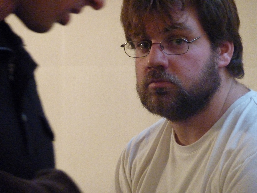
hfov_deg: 6.6
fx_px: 2227
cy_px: 96
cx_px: 128
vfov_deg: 5.0
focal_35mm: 300
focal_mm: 49.2
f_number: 4.9
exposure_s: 1/30
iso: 1000
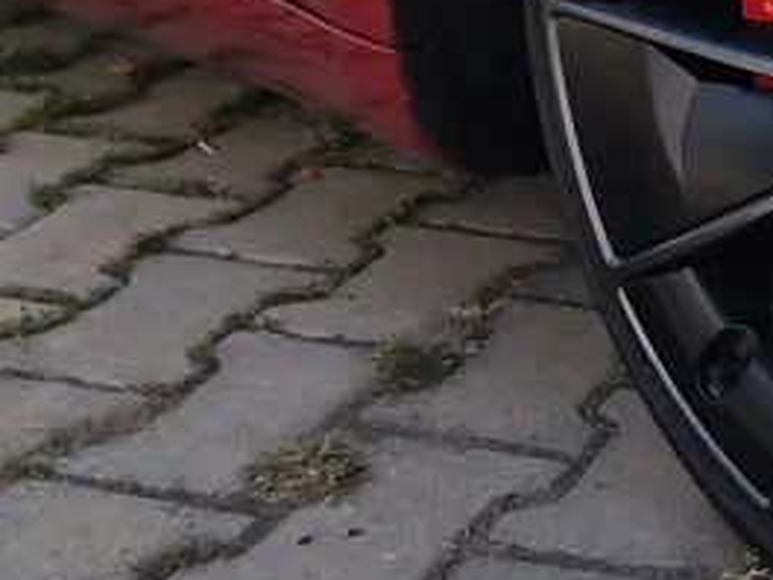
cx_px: 1075
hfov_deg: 23.4
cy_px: -193
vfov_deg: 19.0
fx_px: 1585
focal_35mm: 71
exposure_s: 1/1752
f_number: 2.2
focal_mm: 2.2
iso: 50
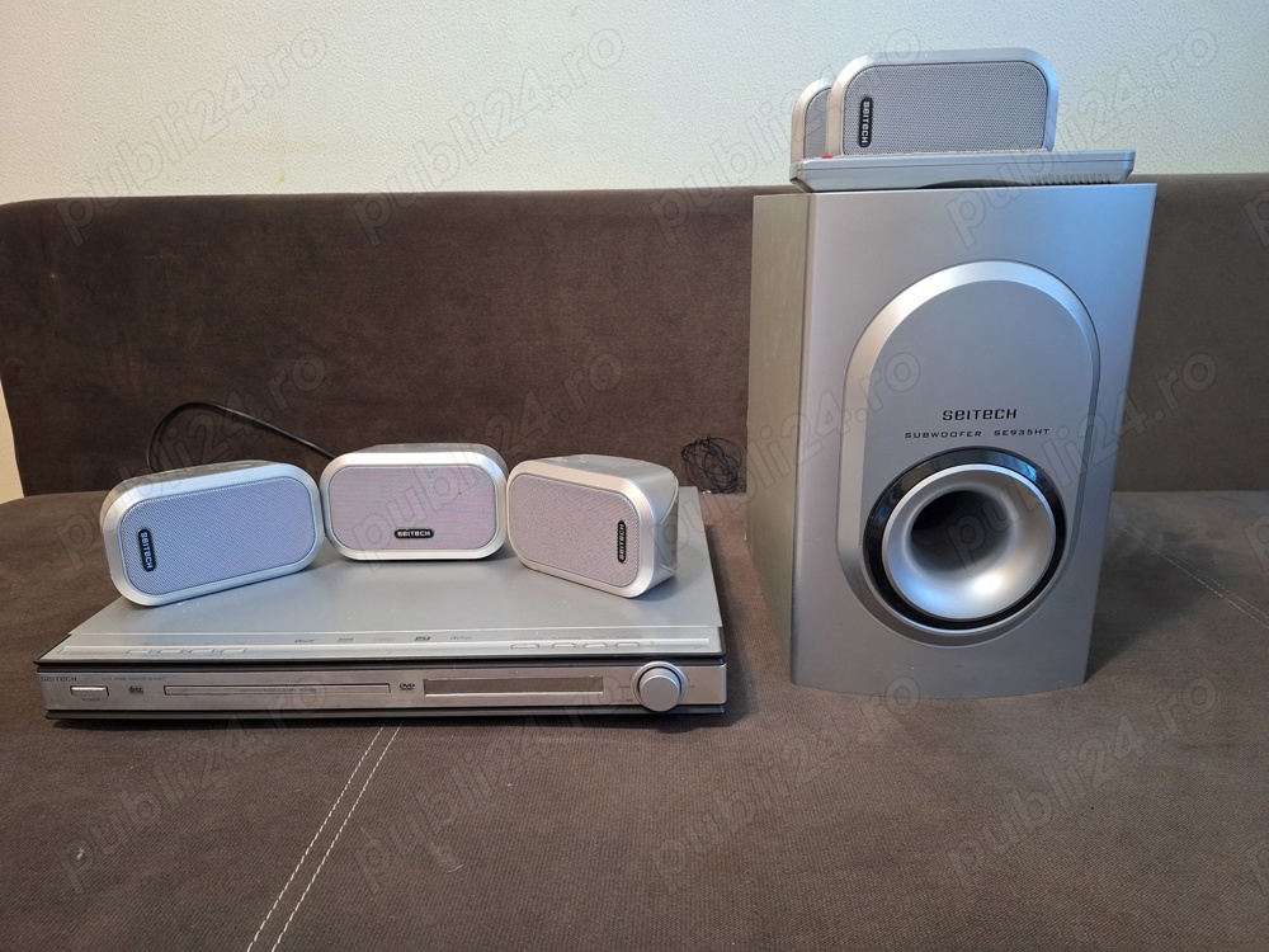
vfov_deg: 58.9
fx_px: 843
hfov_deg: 73.9
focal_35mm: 23
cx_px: 634
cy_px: 476
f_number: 1.8
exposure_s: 1/33
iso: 320
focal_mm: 5.54
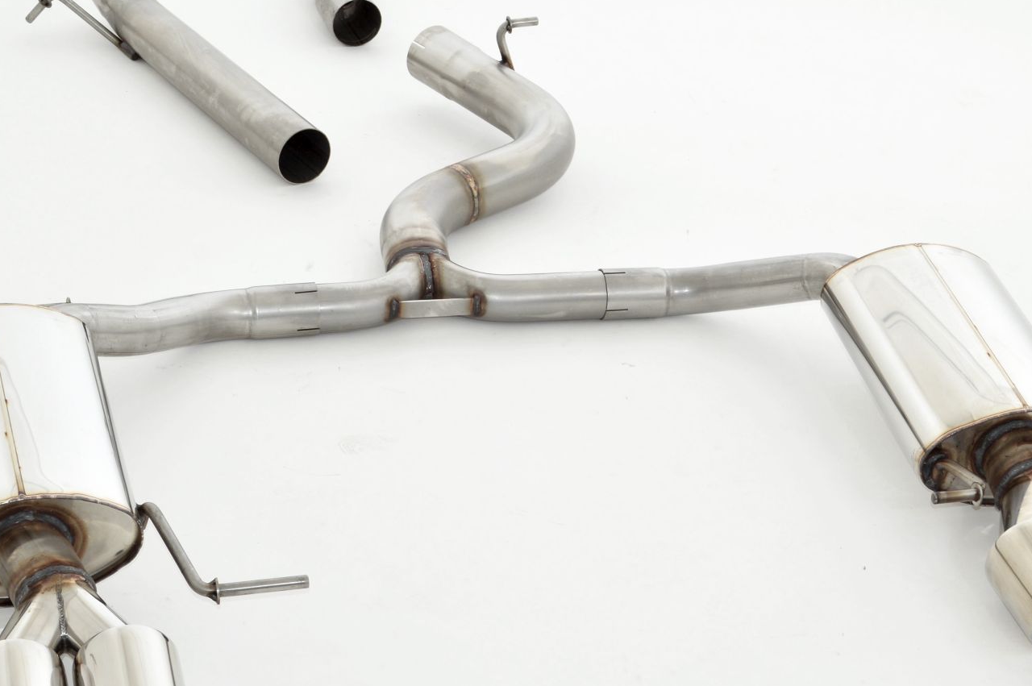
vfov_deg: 18.9
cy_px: 393
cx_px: 535
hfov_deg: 28.1
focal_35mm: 72
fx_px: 2062
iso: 200
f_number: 10
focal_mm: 32
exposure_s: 1/160
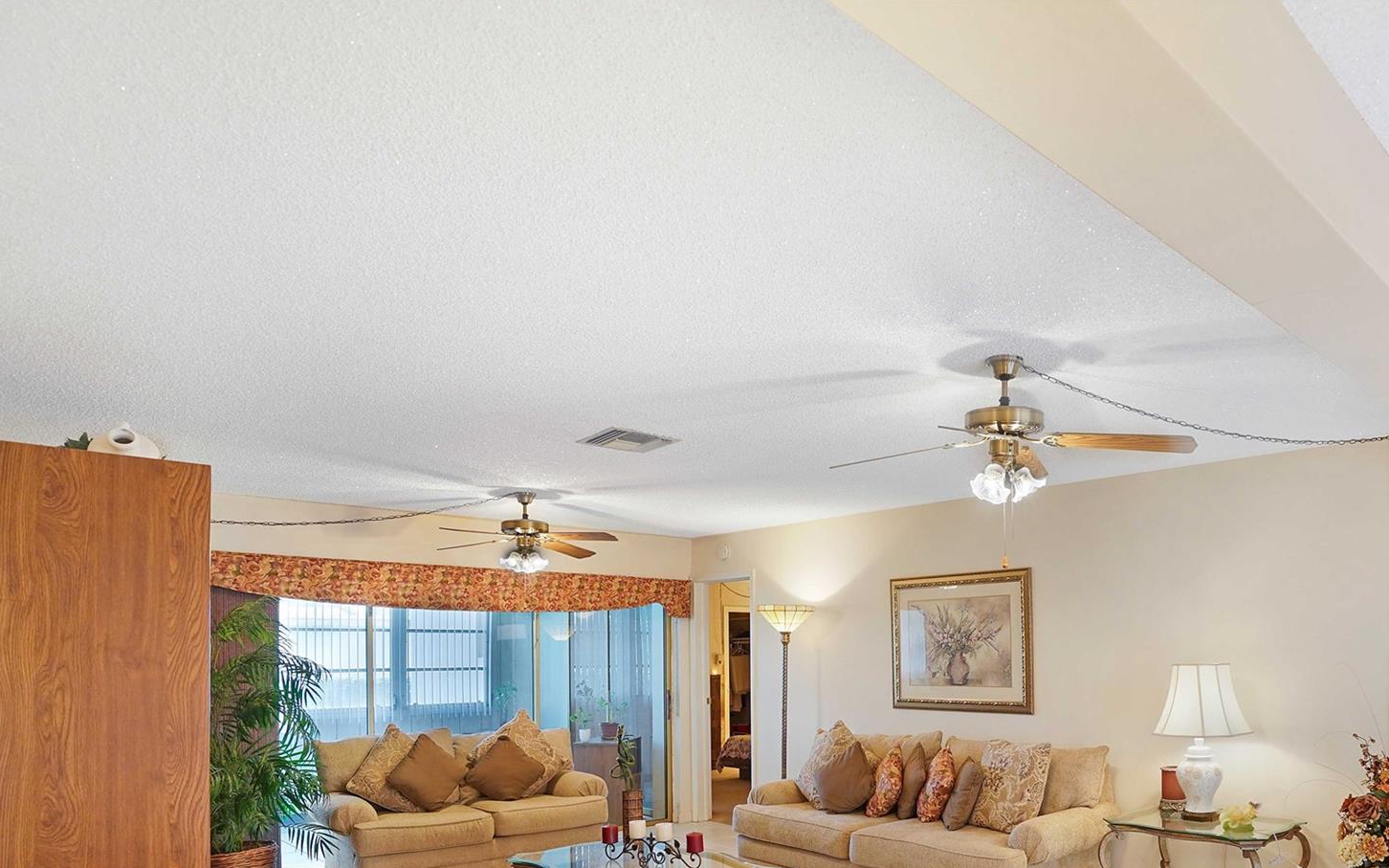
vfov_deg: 50.8
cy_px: 651
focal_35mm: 23
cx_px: 915
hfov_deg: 75.0
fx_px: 871
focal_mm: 16
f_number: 4.5
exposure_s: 1/125
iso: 640
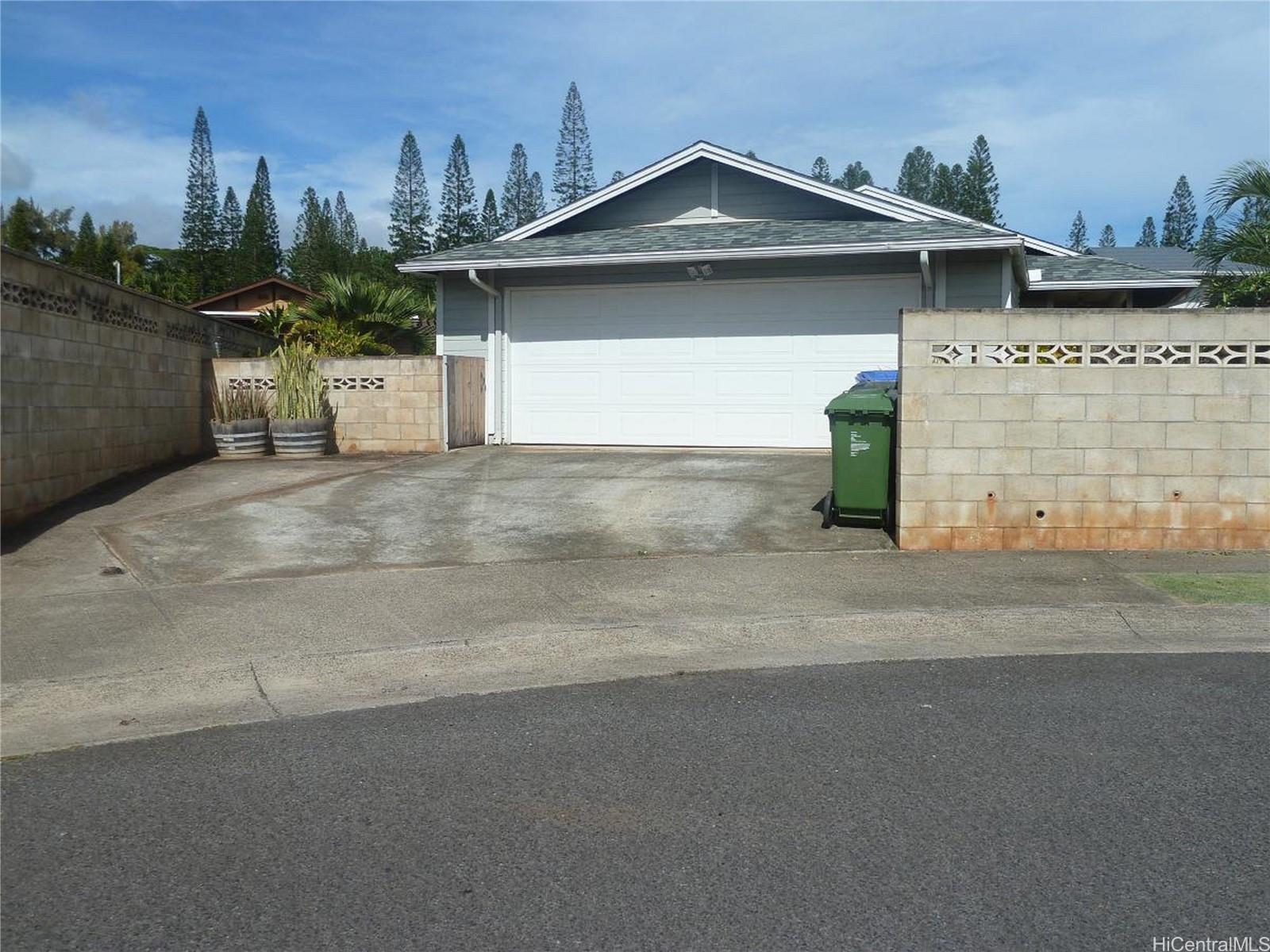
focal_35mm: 32
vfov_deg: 44.2
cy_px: 476
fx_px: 1174
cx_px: 635
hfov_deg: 56.8
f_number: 3.5
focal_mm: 5.3
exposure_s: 1/1300
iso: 80
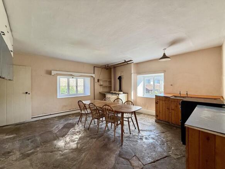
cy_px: 84
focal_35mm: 14
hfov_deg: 102.1
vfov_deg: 85.7
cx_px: 112
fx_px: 91
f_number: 2.2
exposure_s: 1/99
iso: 80
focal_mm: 2.22
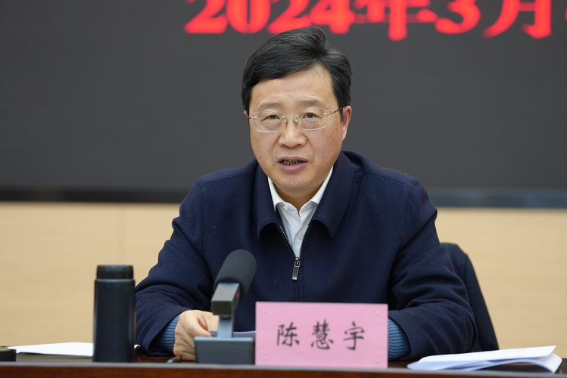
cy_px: 189
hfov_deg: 13.6
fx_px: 2379
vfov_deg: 9.1
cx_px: 284
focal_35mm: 151
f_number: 4
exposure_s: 1/160
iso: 800
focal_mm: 151
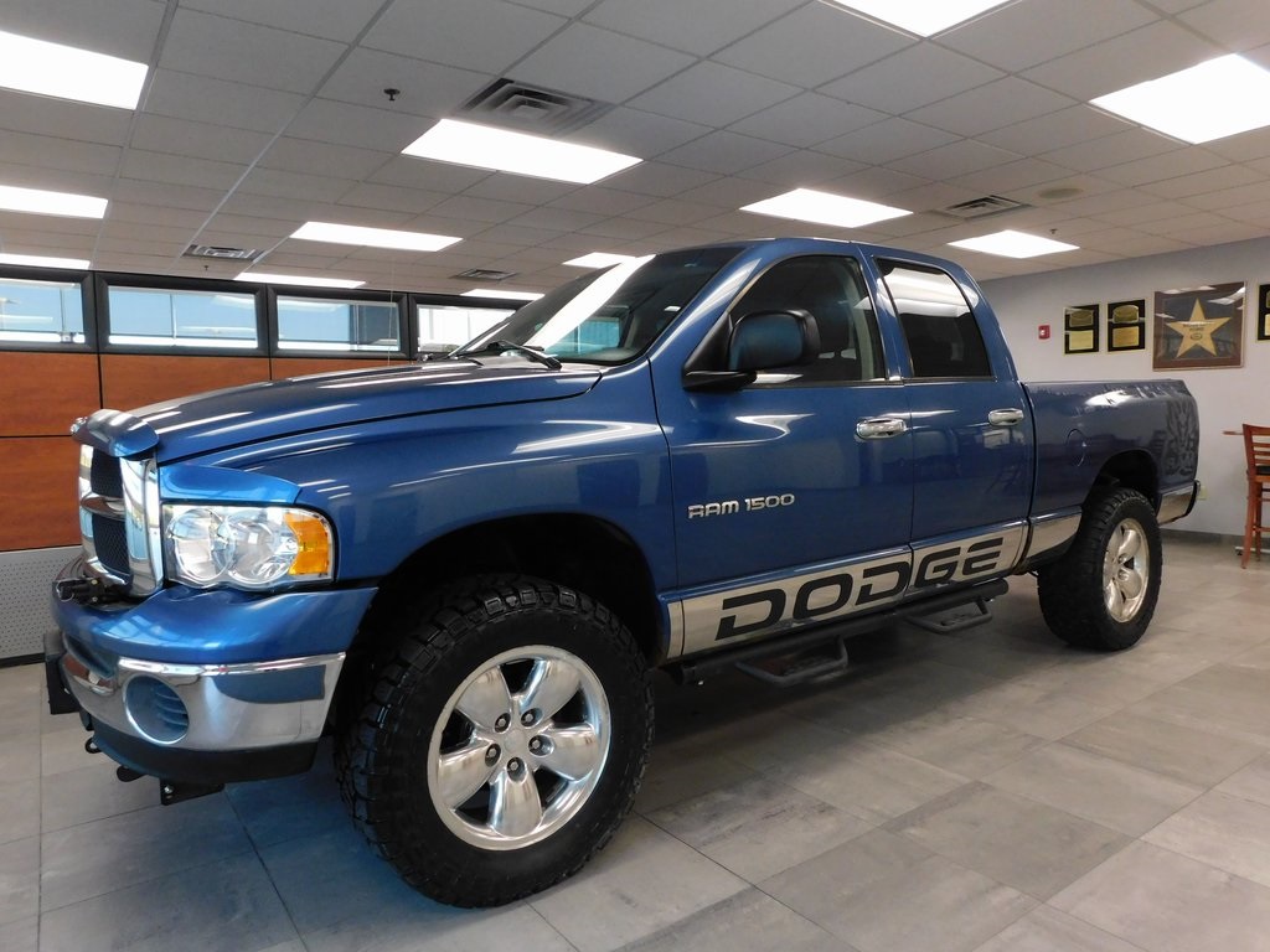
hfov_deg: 73.9
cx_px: 635
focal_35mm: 23
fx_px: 844
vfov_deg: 58.9
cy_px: 476
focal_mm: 4
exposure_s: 1/30
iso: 360
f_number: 3
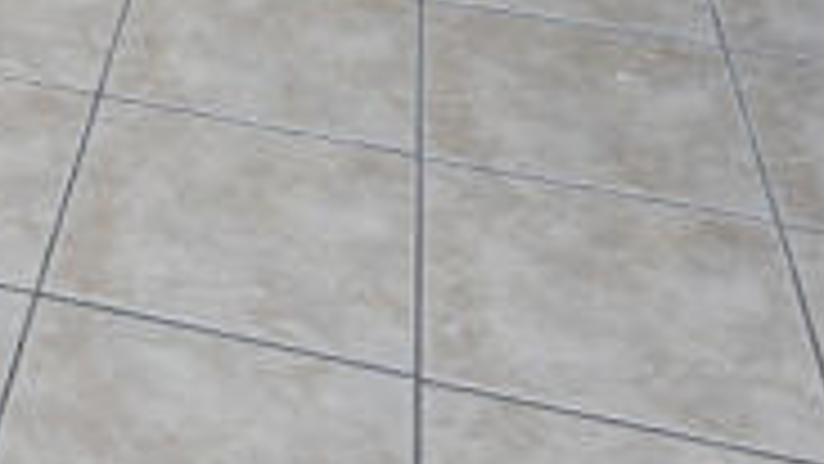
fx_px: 1792
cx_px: -212
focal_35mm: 82
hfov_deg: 23.3
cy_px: -899
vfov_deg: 10.6
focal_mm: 14
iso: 200
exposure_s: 1
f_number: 16
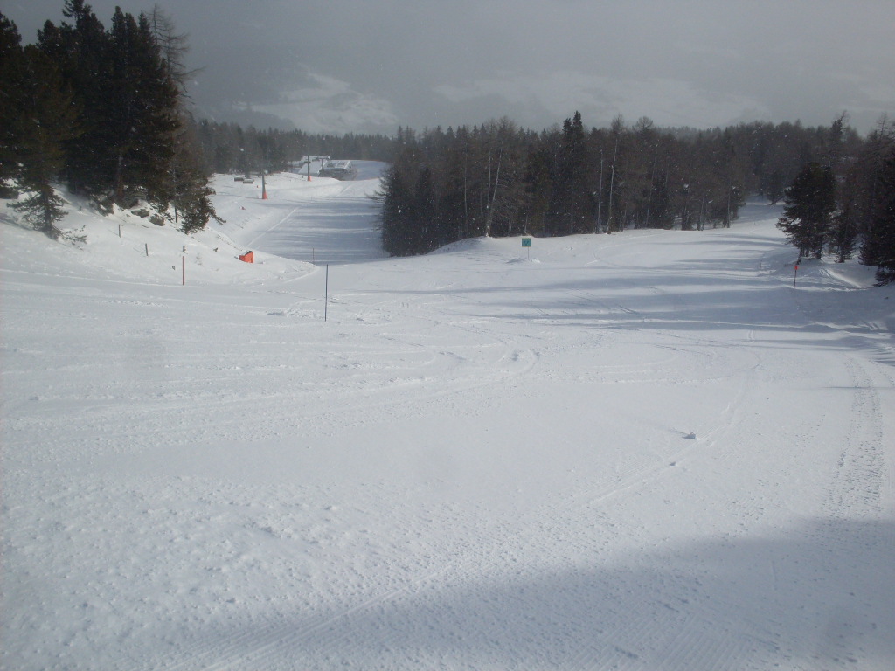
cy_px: 336
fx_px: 982
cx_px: 448
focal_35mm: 38
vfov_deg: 37.7
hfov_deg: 49.0
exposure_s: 1/500
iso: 80
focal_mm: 6.3
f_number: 8.4
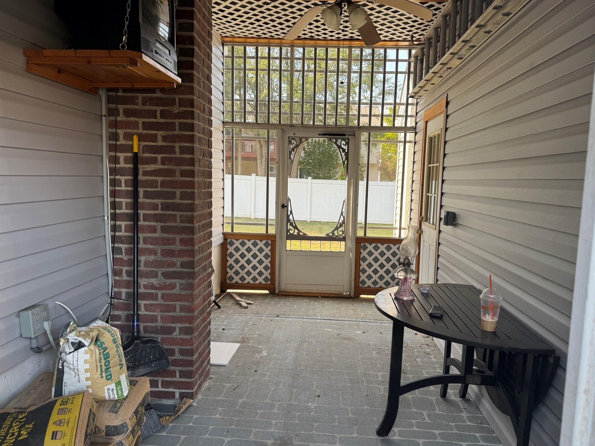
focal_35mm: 26
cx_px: 318
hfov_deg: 67.2
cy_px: 226
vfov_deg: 53.1
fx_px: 447
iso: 64
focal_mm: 6.76
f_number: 1.78
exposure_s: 1/122
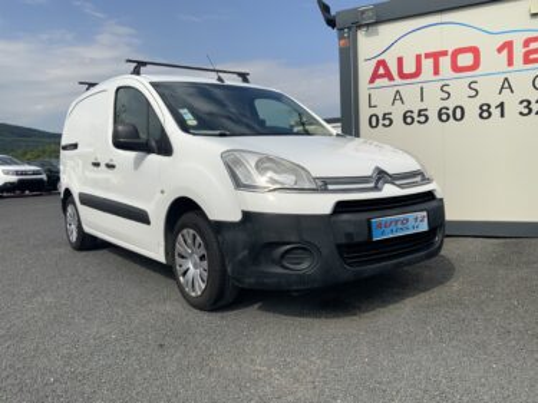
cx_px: 269
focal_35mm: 29
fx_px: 451
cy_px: 202
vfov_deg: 48.2
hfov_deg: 61.7
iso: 20
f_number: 1.8
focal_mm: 3
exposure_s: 1/3534
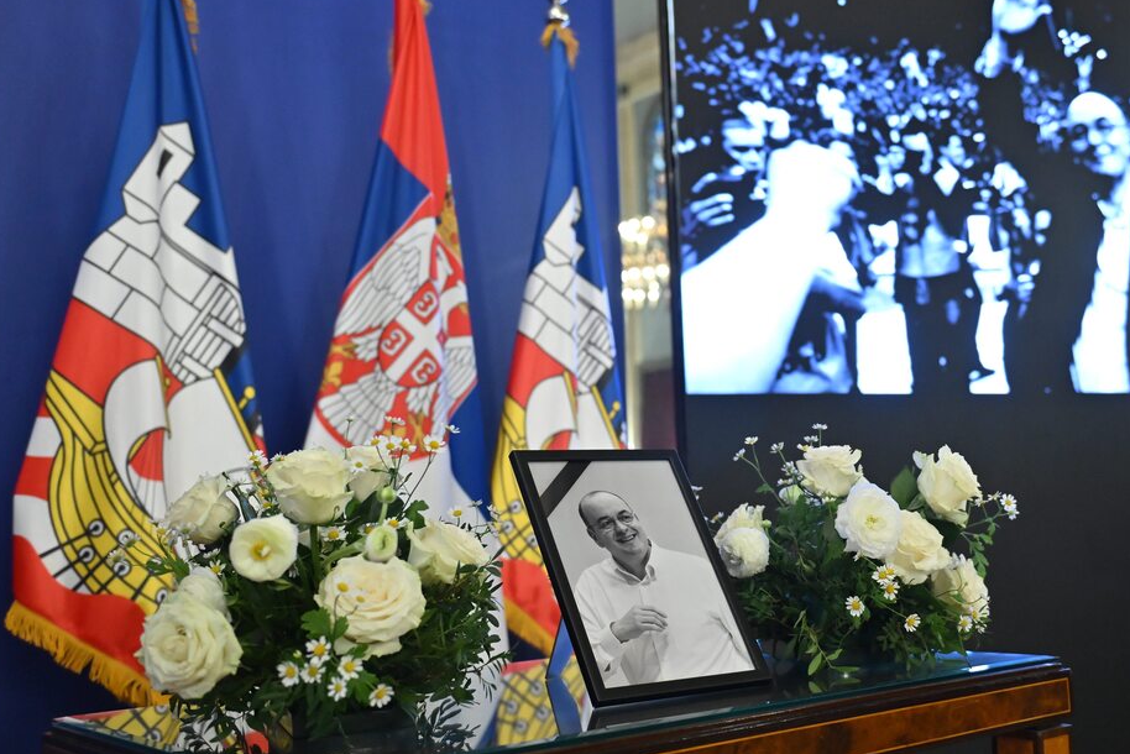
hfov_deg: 45.9
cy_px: 362
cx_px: 728
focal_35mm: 42
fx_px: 1319
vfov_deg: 31.9
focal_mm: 32
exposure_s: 1/160
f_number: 2.8
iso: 3200
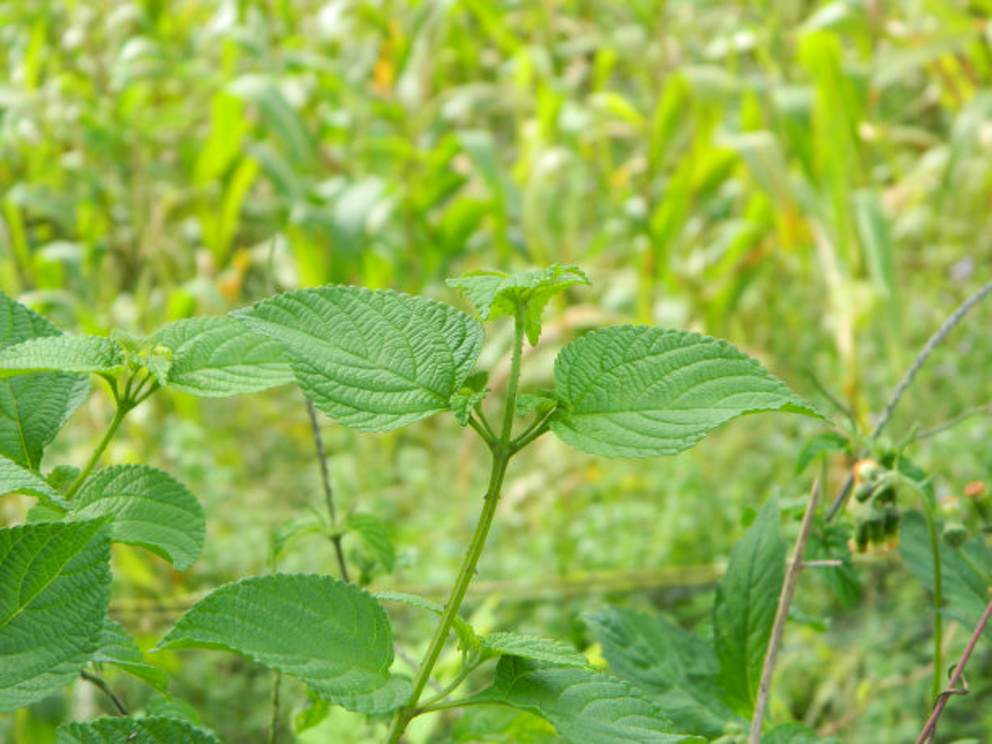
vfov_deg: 14.4
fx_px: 2952
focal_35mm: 103
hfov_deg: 19.1
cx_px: 496
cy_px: 372
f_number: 4.5
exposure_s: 1/125
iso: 80
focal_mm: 18.6
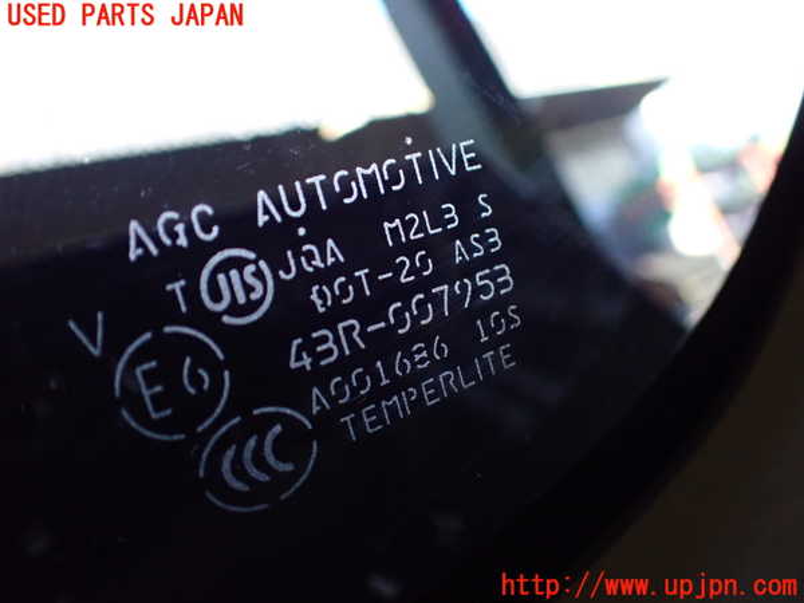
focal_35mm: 30
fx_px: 697
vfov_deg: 46.8
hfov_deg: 60.0
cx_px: 402
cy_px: 302
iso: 640
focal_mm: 5.4
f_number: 2.3
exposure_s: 1/125
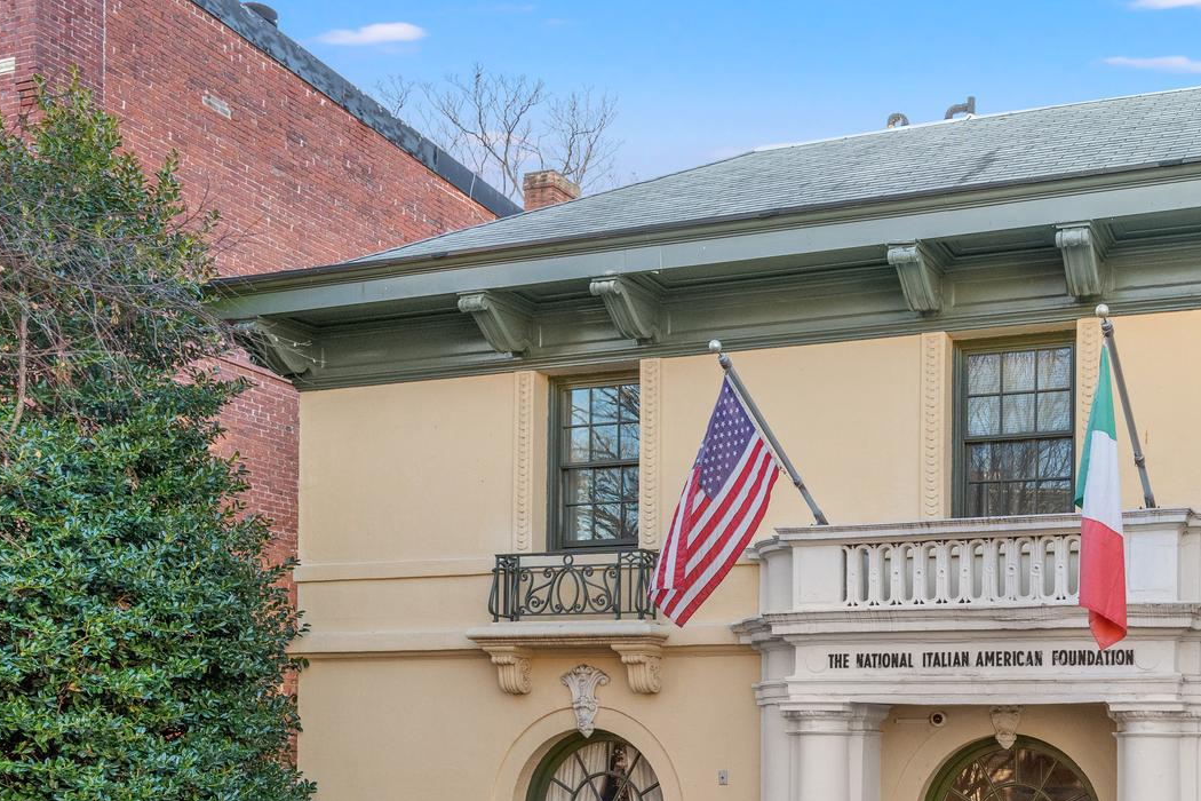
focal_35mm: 39
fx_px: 1301
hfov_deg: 46.8
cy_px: 763
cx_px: 971
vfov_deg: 32.1
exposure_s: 1/800
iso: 800
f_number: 5
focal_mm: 20
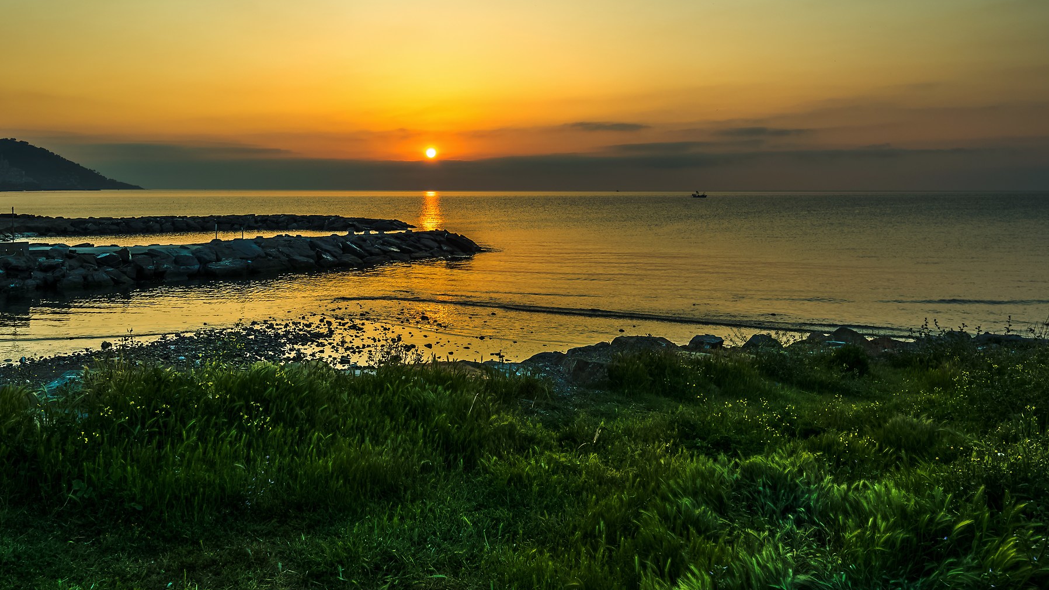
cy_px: 223
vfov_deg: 41.2
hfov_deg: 67.4
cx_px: 430
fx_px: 779
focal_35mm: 28
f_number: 5.6
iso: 100
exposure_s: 1/200
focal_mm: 20
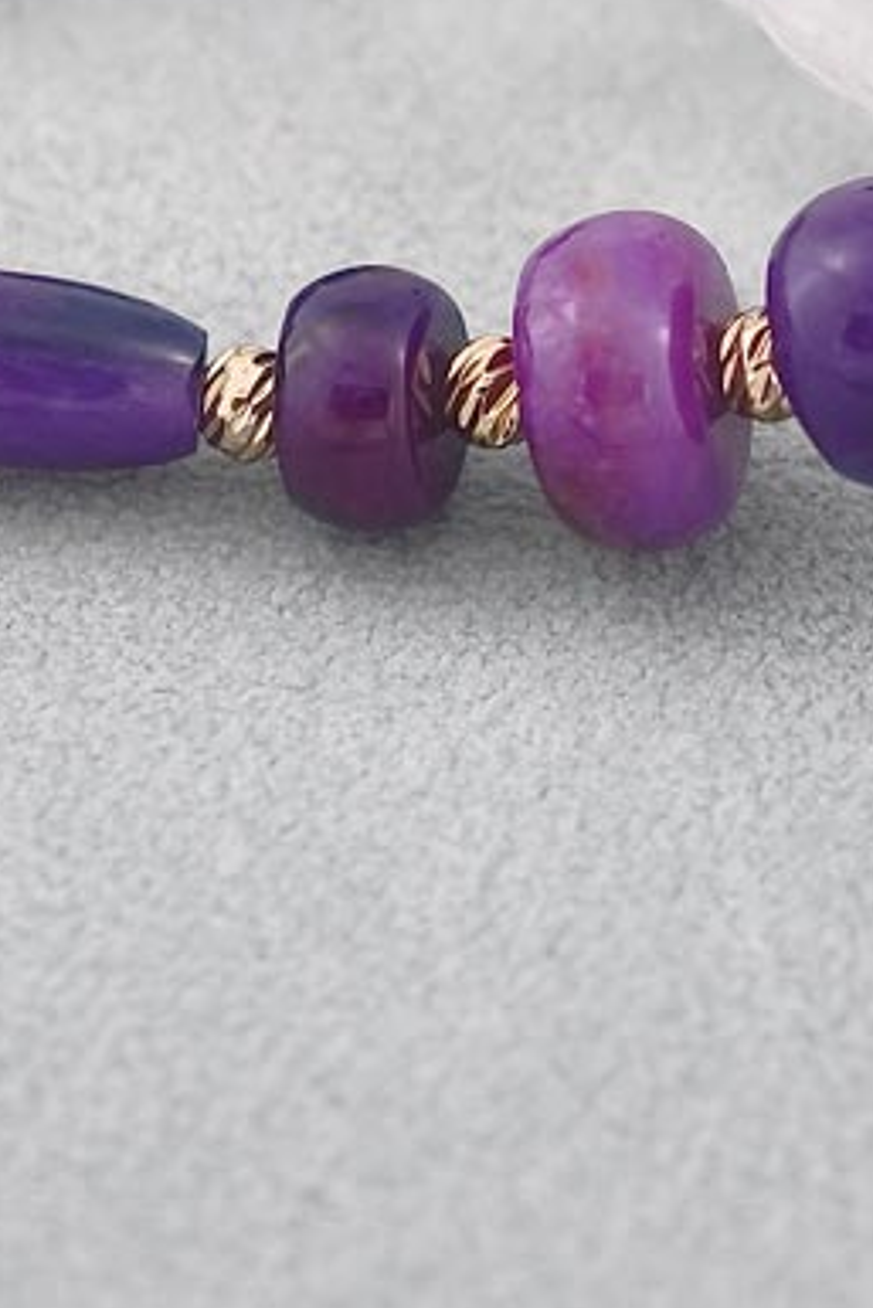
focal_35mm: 265
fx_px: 9630
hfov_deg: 5.2
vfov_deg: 7.7
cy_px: -212
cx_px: 690
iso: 125
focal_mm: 22.48
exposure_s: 1/160
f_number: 2.67
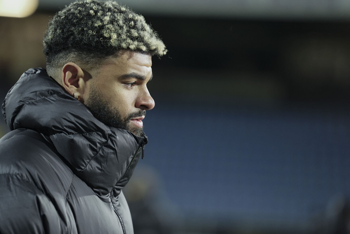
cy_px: 117
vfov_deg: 6.9
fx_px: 1944
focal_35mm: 200
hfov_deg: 10.3
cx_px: 175
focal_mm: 200
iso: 3200
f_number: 2.8
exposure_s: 1/500
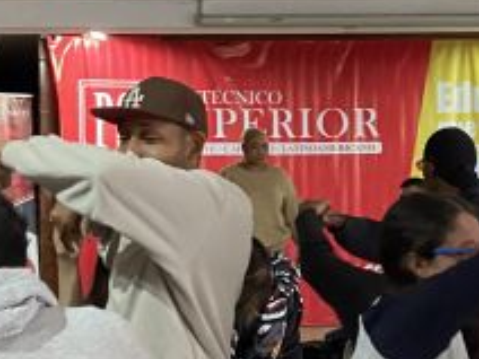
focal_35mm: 98
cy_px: 176
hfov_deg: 19.9
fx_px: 1356
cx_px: 330
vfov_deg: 15.1
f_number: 1.8
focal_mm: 4.25
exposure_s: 1/40
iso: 400
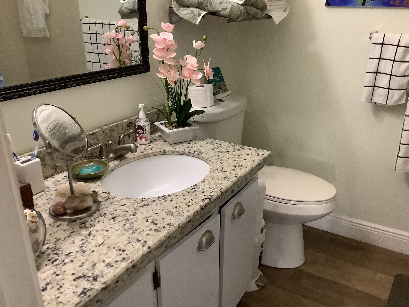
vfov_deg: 45.4
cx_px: 204
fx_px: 366
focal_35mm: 31
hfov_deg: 58.4
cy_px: 154
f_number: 2.4
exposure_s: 1/60
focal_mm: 3.3
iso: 320
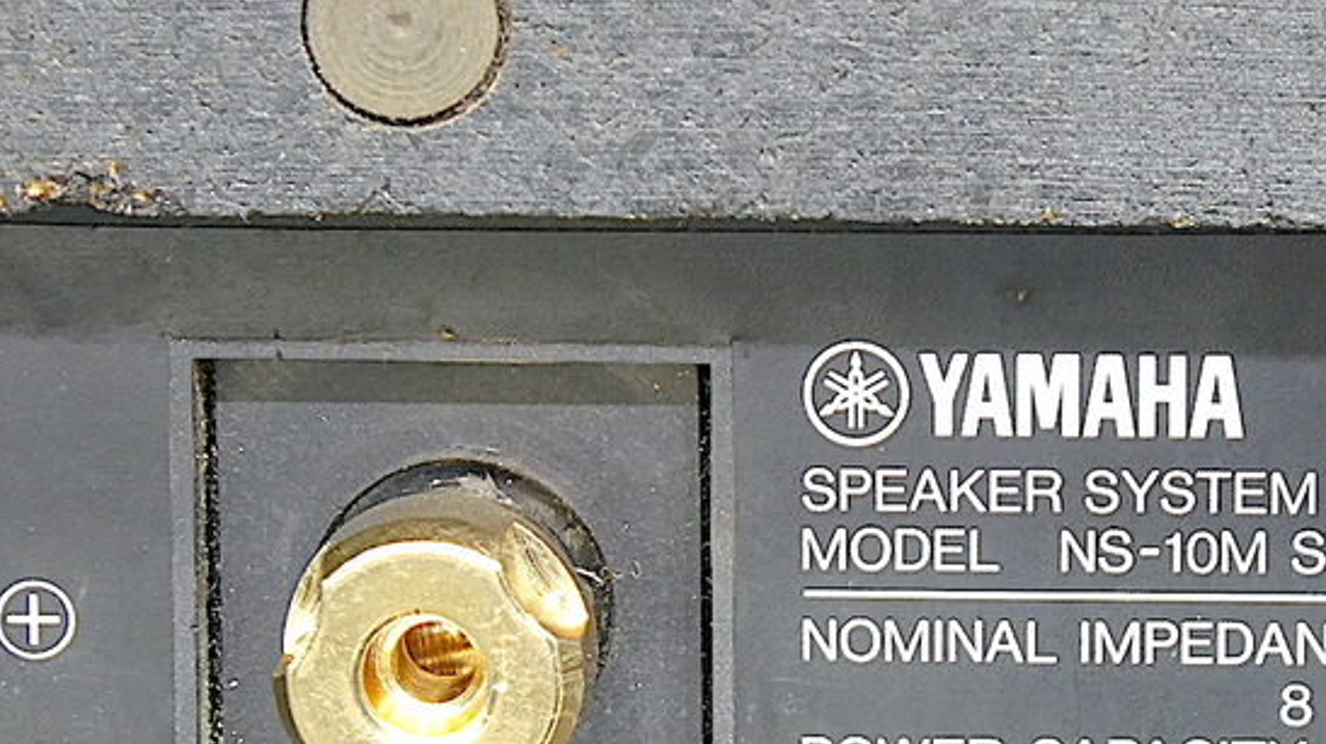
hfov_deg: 6.1
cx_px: 732
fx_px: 12440
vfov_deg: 3.4
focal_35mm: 354
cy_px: 868
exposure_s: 1
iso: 200
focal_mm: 33.2
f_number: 5.6
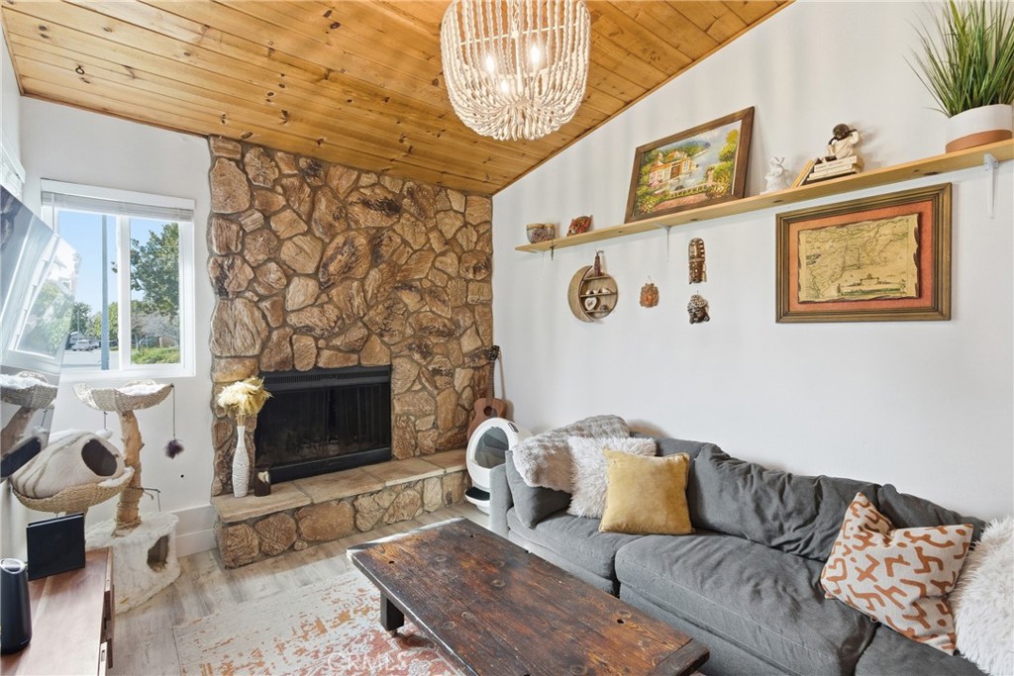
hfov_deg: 96.7
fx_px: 451
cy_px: 338
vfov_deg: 73.8
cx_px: 507
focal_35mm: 16
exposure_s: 1/250
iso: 1000
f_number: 8
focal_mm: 16
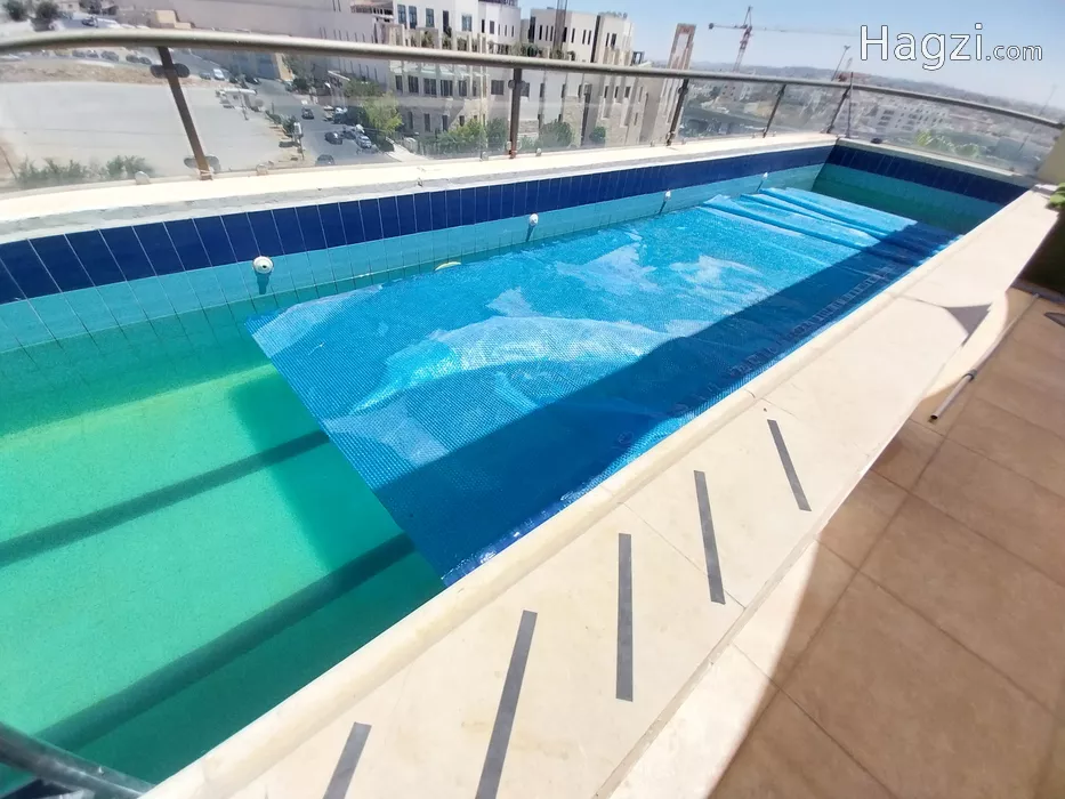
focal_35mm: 13
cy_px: 400
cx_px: 532
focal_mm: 1.3
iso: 64
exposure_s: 1/1105
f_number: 2.2
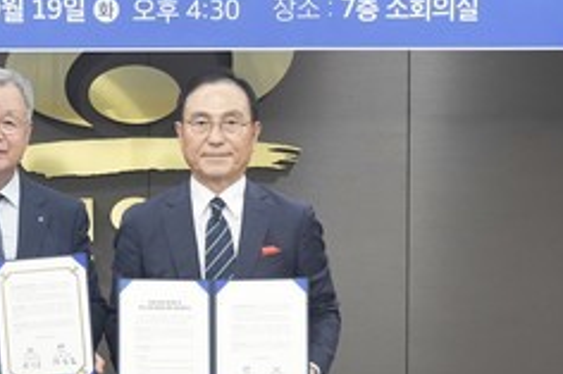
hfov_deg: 22.7
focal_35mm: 89
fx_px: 1391
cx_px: 160
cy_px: 267
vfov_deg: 15.3
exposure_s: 1/200
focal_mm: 35
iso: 3200
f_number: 4
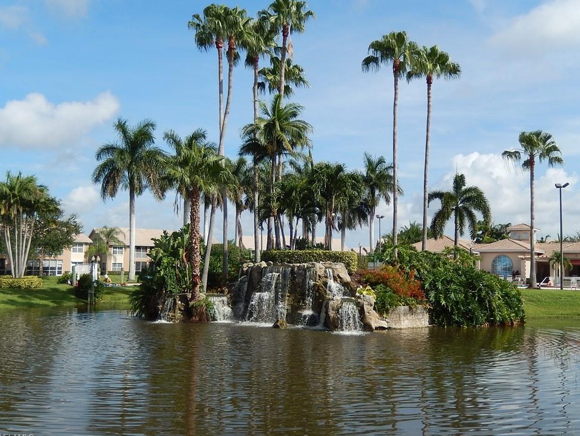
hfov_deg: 49.0
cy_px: 213
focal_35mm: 38
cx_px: 296
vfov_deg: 37.7
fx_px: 637
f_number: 4
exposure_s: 1/1000
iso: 125
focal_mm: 6.5
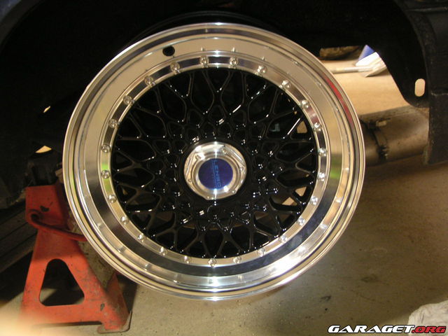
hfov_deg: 49.0
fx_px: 492
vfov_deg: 37.7
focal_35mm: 38
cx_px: 224
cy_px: 168
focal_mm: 6
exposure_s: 1
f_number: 2.8
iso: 100
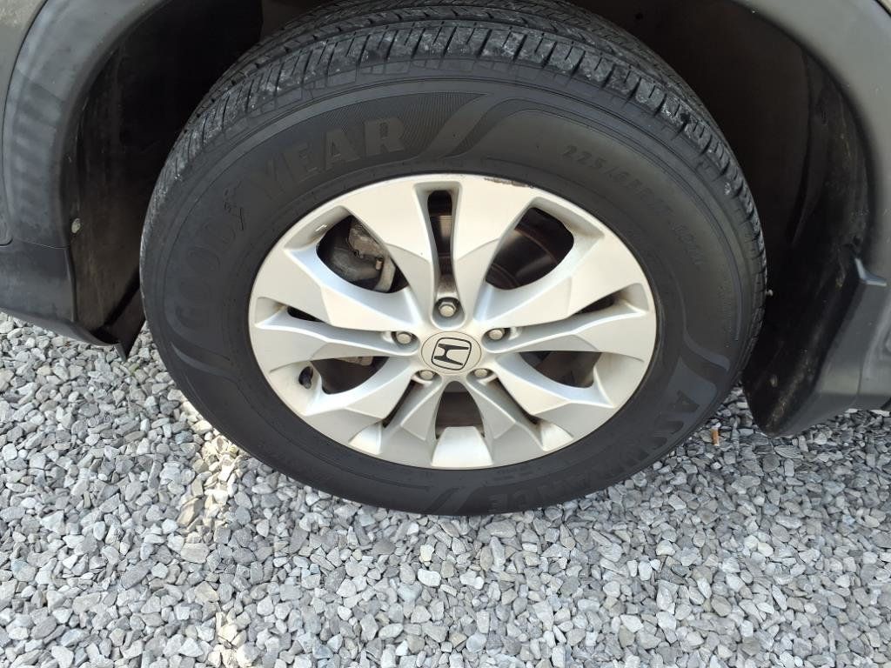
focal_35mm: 27
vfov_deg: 51.4
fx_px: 695
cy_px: 334
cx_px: 446
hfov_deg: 65.3
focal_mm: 3.58
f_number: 1.9
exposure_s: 1/303
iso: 40
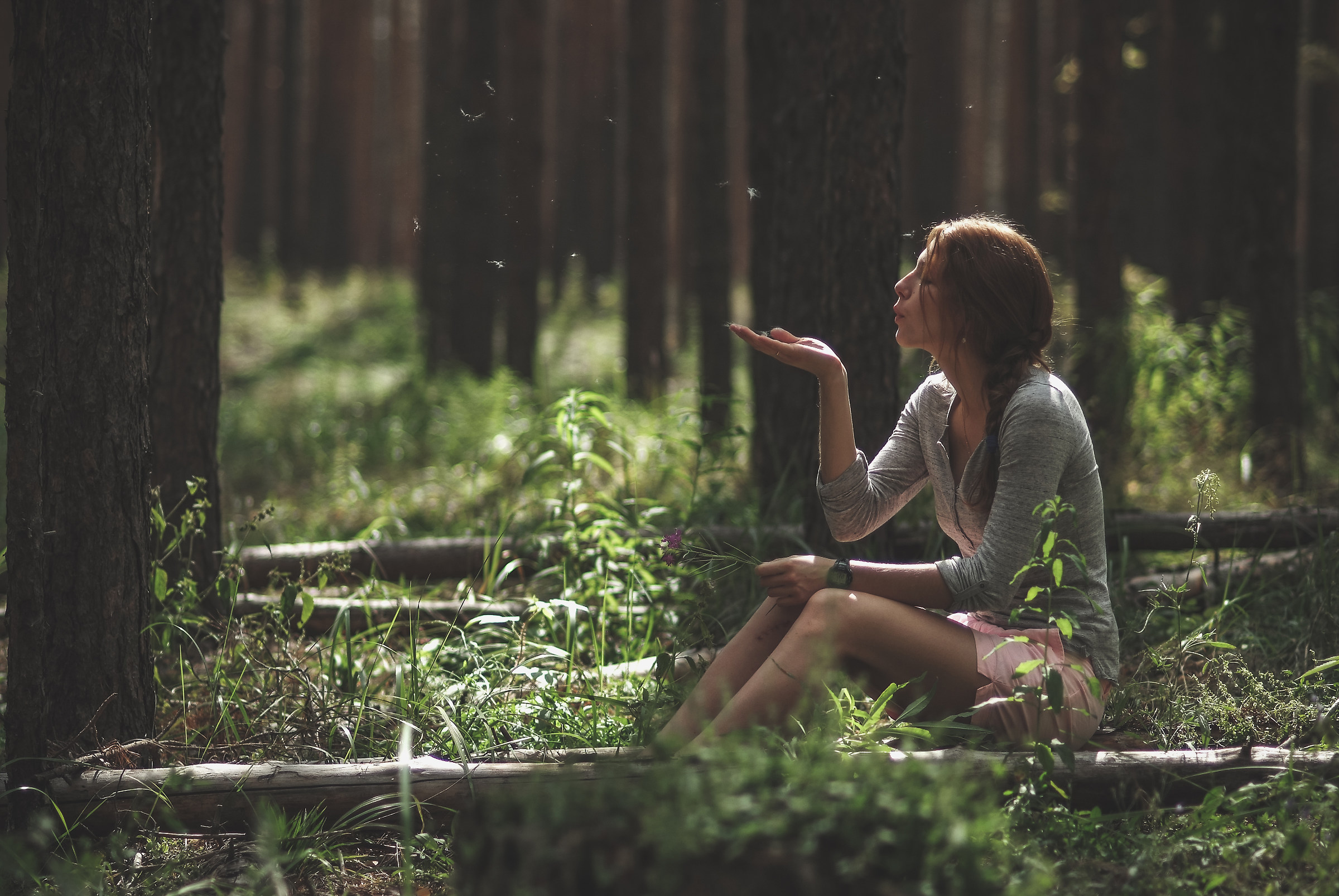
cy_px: 448
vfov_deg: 10.7
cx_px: 670
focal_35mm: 128
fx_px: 4766
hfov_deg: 16.0
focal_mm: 85
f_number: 1.8
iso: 100
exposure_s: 1/1600
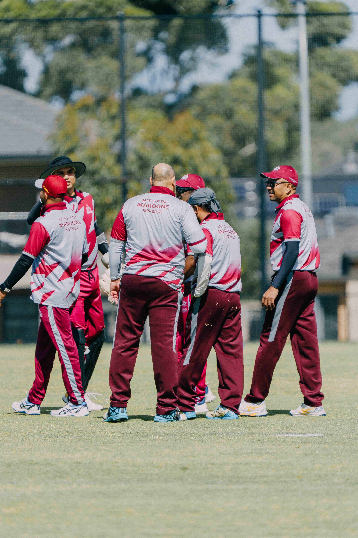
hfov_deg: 2.3
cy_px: 269
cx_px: 179
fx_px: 8949
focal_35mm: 600
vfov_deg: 3.4
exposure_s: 1/1000
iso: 250
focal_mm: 600
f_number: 6.3
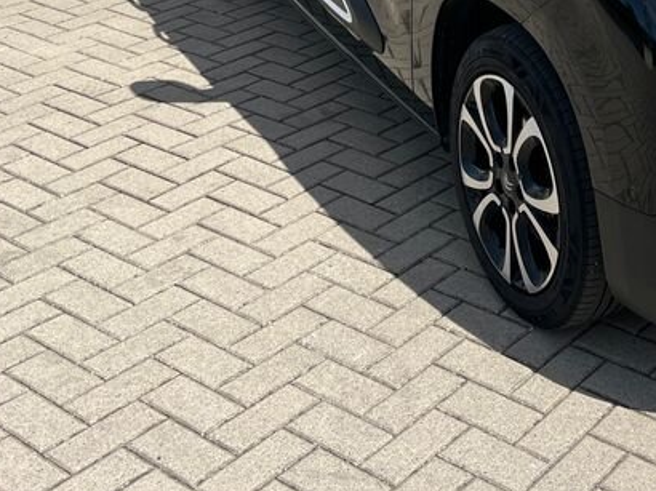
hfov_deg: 27.6
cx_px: 698
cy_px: -106
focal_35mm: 65
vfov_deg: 21.0
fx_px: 1231
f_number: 1.6
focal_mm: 5.1
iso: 50
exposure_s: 1/2513
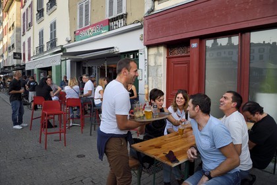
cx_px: 138
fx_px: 185
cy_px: 92
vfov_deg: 53.1
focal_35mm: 24
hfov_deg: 73.7
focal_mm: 24
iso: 400
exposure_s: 1/160
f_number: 8
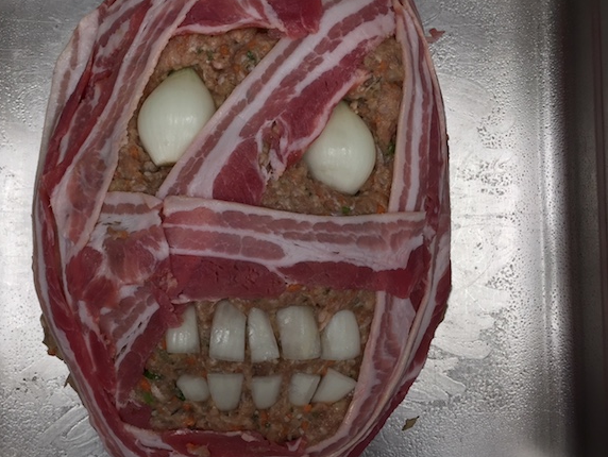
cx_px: 235
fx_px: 668
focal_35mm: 38
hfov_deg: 48.6
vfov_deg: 37.8
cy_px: 224
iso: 40
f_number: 2.2
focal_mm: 4.15
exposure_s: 1/100
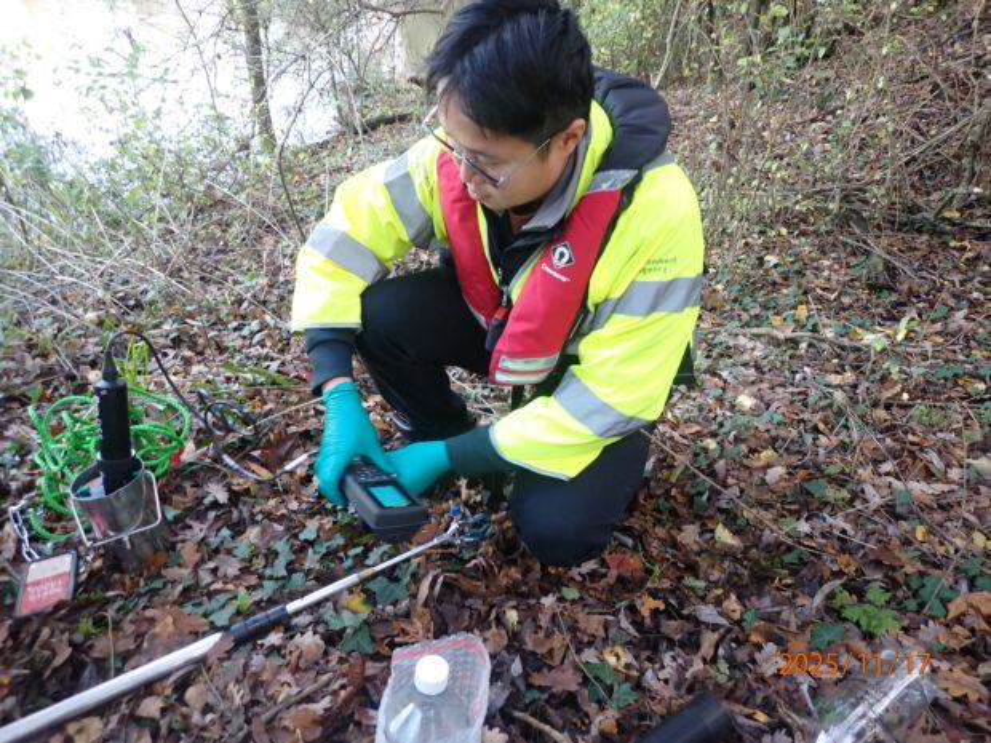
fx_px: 716
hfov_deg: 69.4
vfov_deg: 54.9
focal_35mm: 25
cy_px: 372
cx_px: 496
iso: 200
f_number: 2
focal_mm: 4.5
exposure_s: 1/40
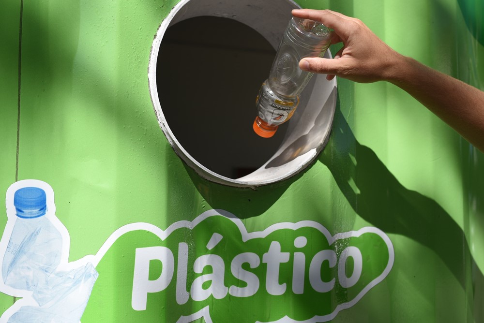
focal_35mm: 35
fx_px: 471
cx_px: 242
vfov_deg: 37.9
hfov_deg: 54.4
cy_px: 162
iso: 200
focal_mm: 35
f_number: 5.6
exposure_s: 1/1250
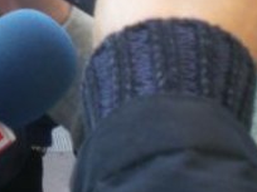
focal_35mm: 119
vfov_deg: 11.9
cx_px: 11
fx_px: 883
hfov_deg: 16.3
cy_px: -93
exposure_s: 1/56.8
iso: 68
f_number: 3.1
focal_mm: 6.3
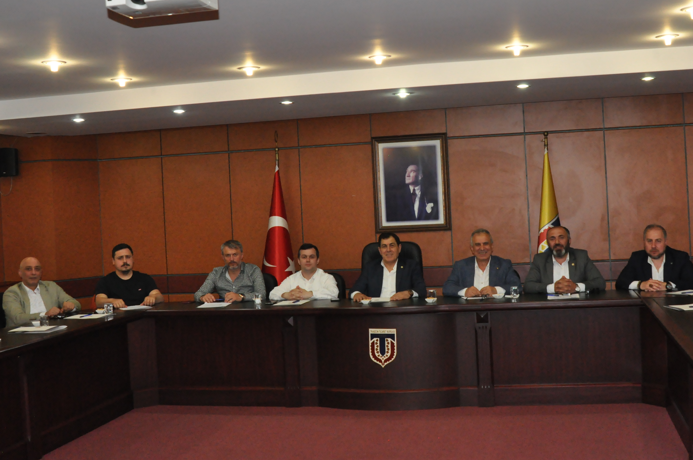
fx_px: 808
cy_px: 197
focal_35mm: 42
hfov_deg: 46.3
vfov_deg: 31.8
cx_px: 392
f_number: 4.5
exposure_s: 1/160
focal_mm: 24
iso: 2000
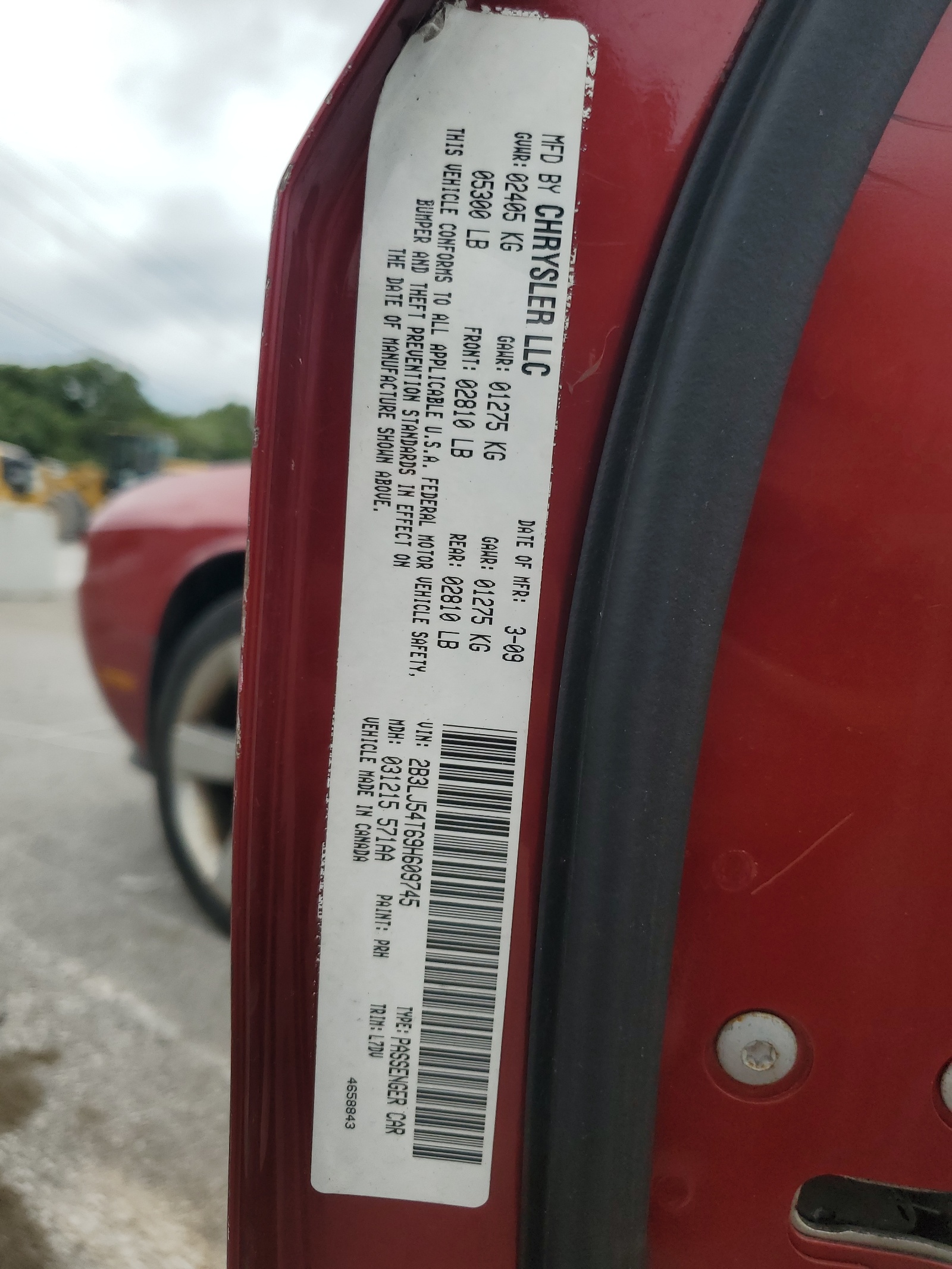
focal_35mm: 26
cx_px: 476
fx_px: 953
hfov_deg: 53.1
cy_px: 634
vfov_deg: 67.3
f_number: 1.5
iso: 50
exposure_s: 1/3333
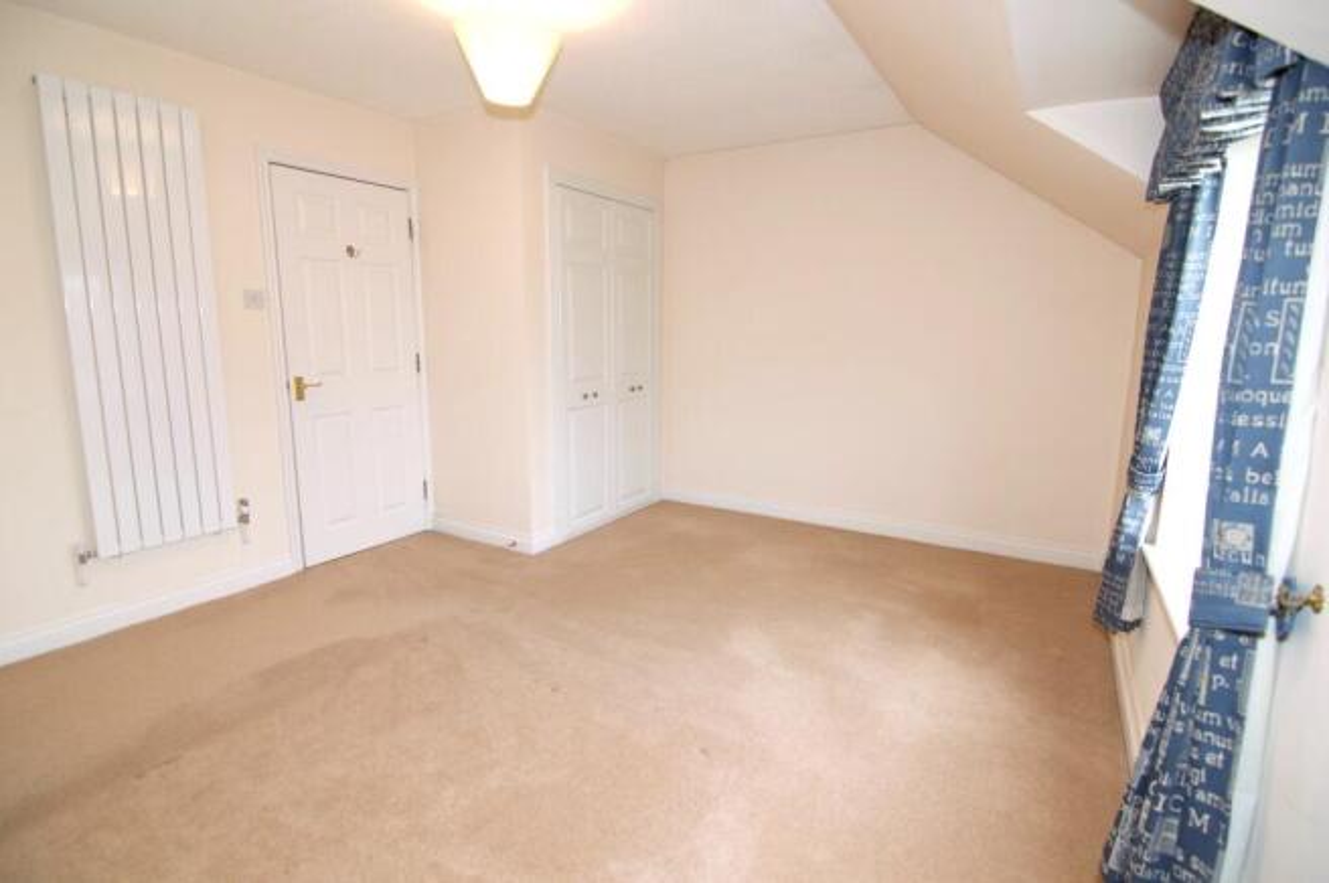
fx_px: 609
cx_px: 664
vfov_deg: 71.9
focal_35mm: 16
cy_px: 442
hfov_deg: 95.0
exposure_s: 1/60
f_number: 4
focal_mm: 11
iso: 400
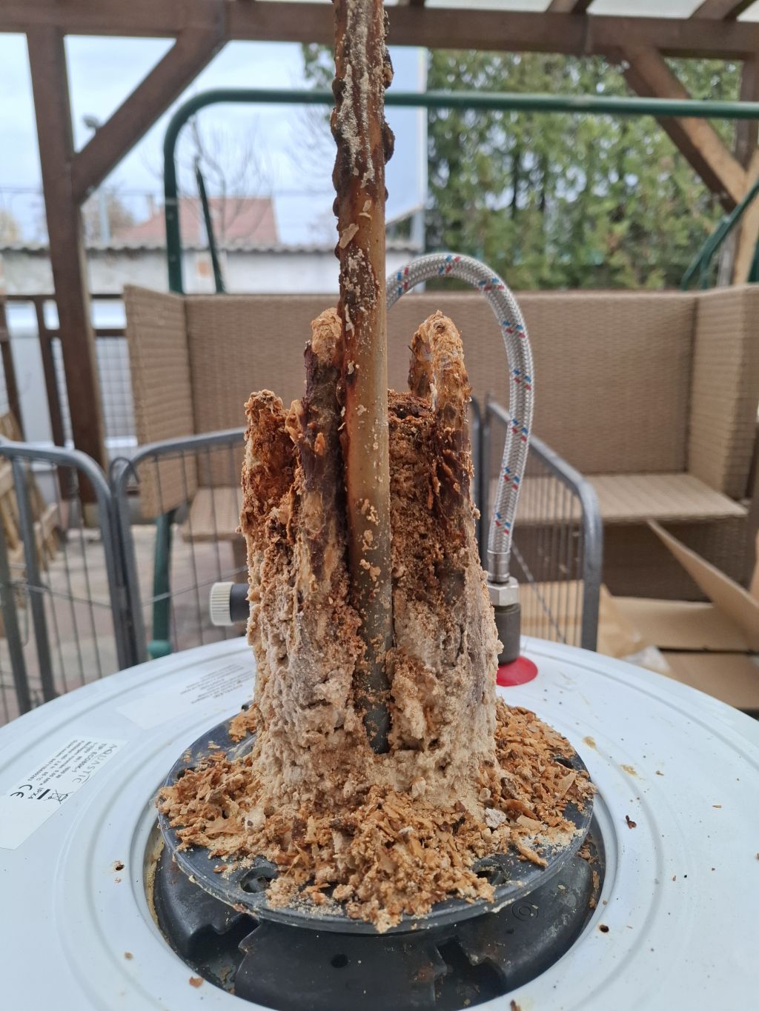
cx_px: 380
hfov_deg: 58.9
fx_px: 672
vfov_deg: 73.9
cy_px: 506
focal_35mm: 23
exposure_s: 1/299
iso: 50
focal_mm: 5.54
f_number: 1.8
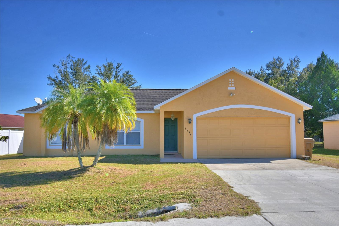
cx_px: 170
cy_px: 113
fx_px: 282
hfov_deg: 61.9
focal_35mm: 30
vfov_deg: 43.6
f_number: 5.6
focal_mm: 20
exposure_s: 1/800
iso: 100
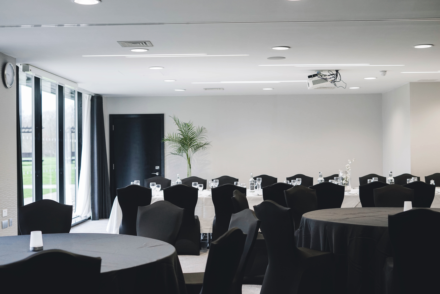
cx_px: 220
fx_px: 611
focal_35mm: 50
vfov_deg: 27.0
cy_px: 147
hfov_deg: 39.6
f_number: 3.5
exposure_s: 1/80
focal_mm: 50
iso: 640
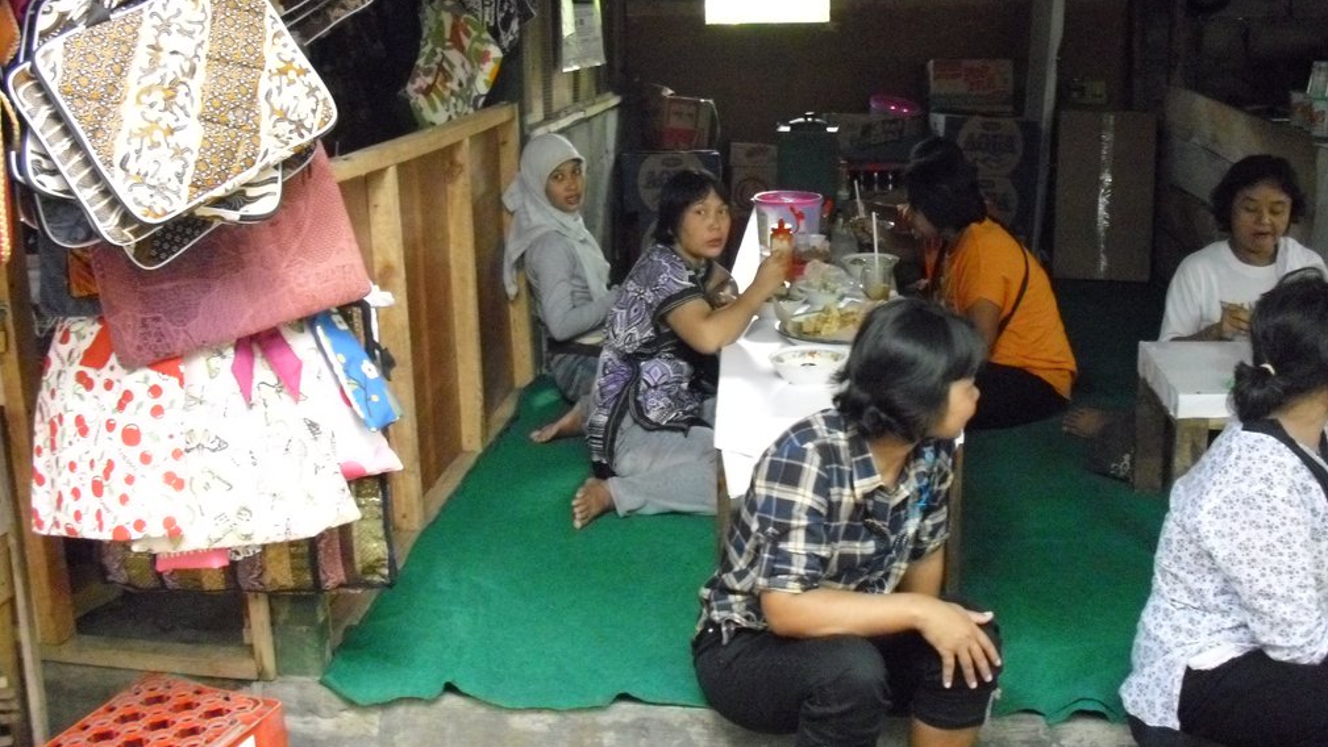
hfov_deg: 48.3
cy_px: 268
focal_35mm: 42
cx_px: 673
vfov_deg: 28.2
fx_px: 1479
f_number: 2.8
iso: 800
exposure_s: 1/100
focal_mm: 6.2
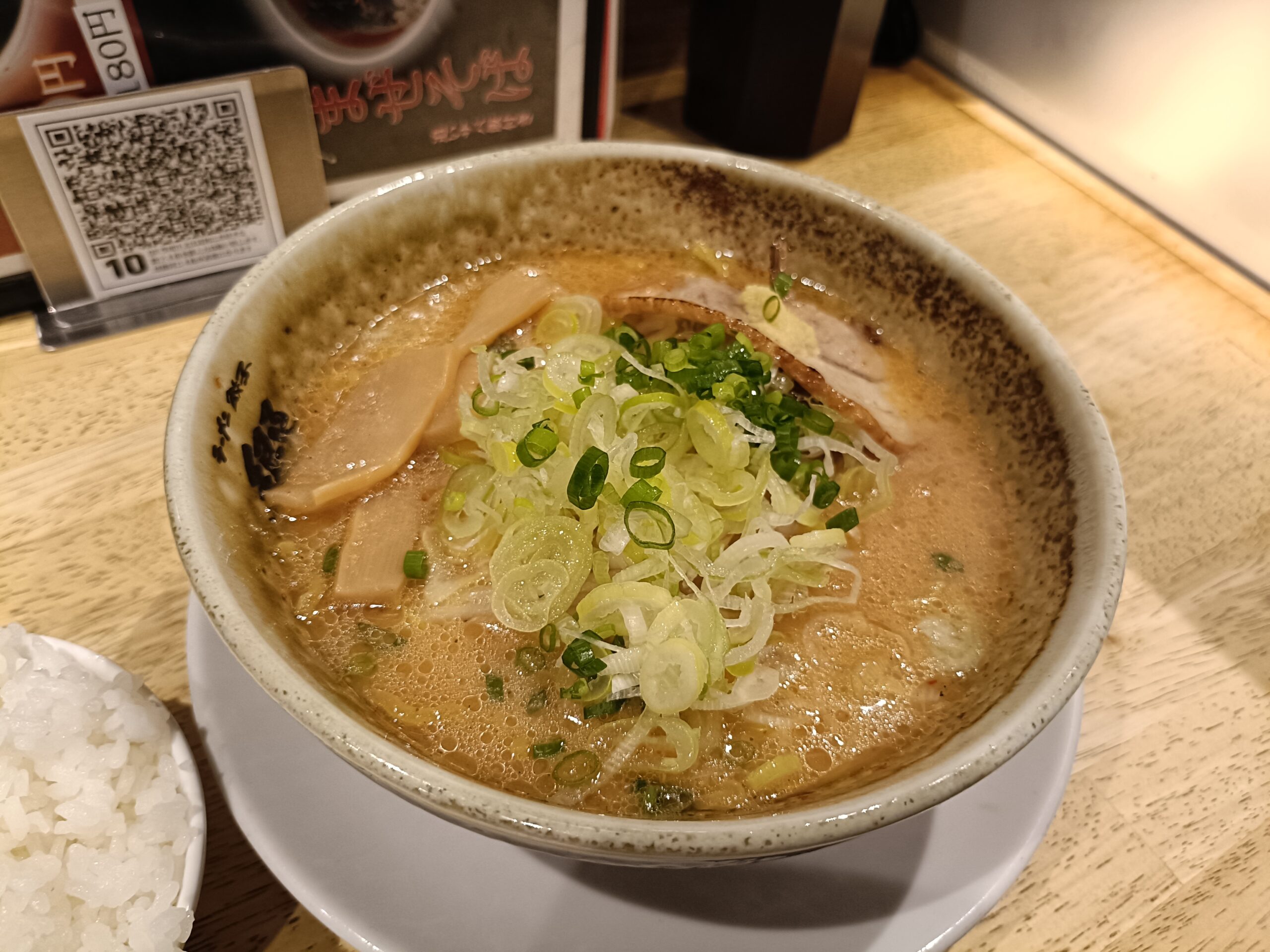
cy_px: 476
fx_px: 917
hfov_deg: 69.4
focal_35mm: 25
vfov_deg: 54.9
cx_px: 635
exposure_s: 1/40
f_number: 1.7
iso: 1000
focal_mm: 4.7
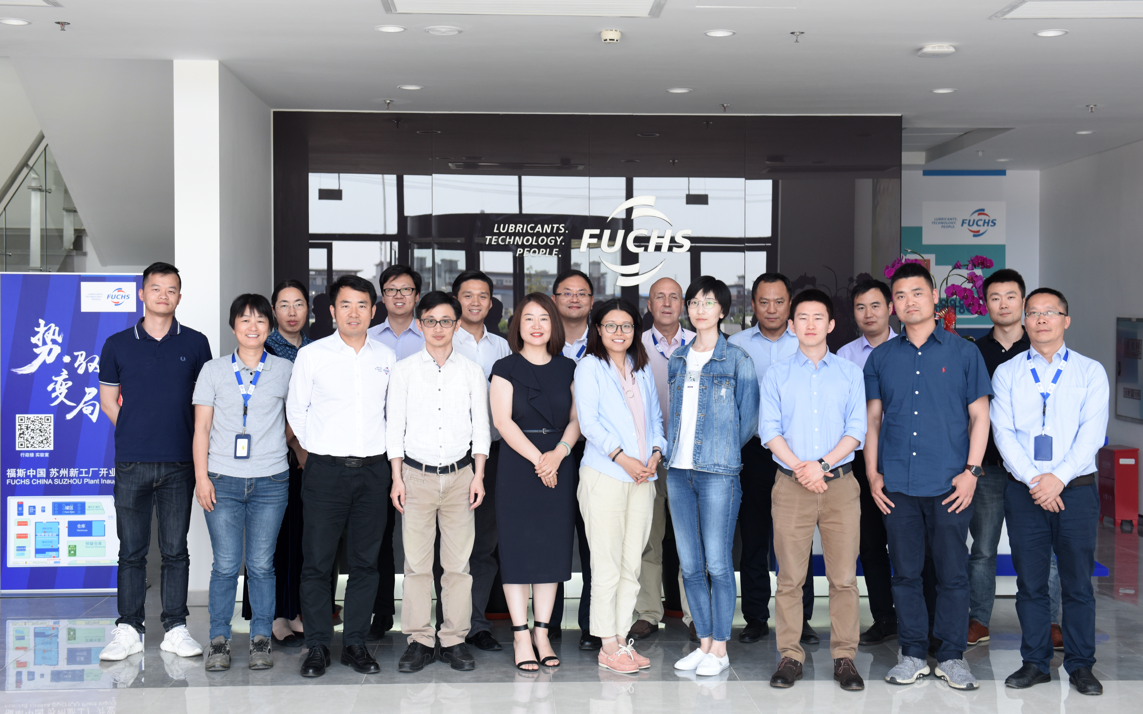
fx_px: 1339
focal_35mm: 43
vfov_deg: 29.9
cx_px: 570
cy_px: 352
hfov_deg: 46.2
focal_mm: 42
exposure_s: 1/250
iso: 500
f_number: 3.5
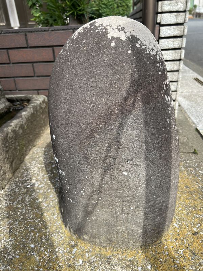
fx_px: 203
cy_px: 136
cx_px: 102
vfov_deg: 67.3
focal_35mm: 26
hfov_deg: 53.1
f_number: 1.5
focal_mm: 5.7
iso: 50
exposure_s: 1/1531
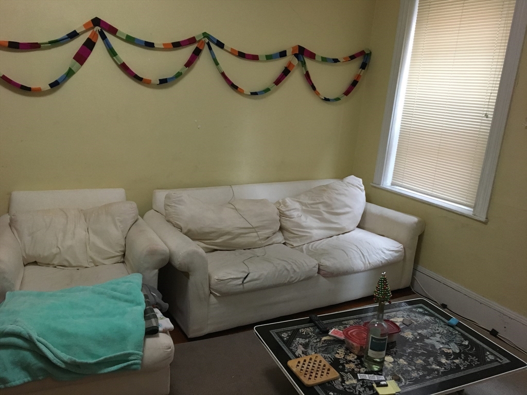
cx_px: 264
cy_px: 198
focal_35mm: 29
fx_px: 442
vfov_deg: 48.2
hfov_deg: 61.7
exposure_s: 1/30
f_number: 2.2
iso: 200
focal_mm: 4.15
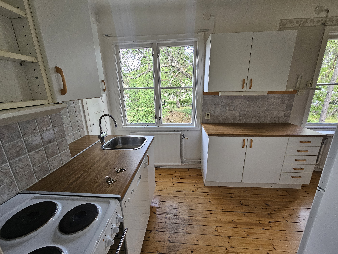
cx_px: 169
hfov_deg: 106.2
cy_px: 127
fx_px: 127
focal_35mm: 13
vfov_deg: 89.9
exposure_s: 1/50
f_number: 2.2
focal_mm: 2.2
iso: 64
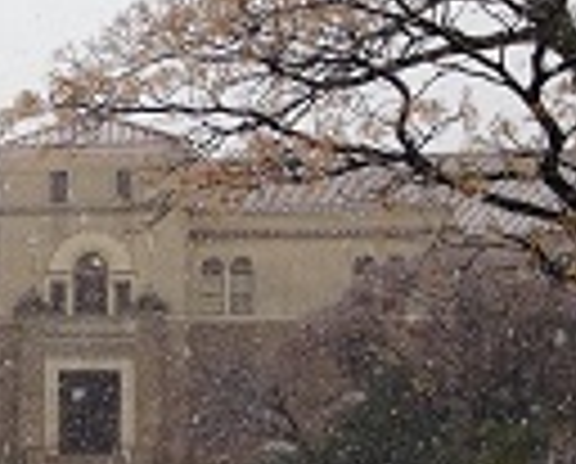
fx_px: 2102
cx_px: -310
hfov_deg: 14.5
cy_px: 446
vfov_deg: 12.5
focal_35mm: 123
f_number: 2.4
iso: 50
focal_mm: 4.12
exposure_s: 1/142
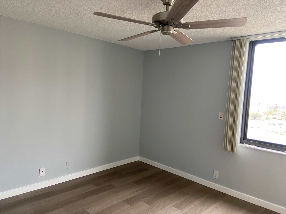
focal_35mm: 26
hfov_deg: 67.3
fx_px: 215
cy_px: 107
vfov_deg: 53.1
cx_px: 143
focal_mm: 4.25
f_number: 1.8
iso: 100
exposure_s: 1/60
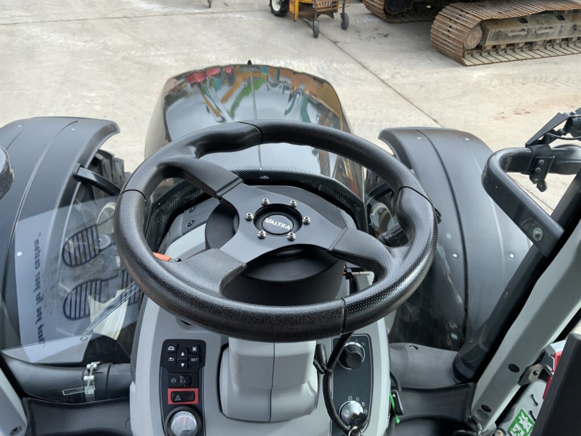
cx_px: 290
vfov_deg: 48.2
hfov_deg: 61.7
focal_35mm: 29
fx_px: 487
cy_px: 218
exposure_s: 1/383
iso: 16
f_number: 1.8
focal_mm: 3
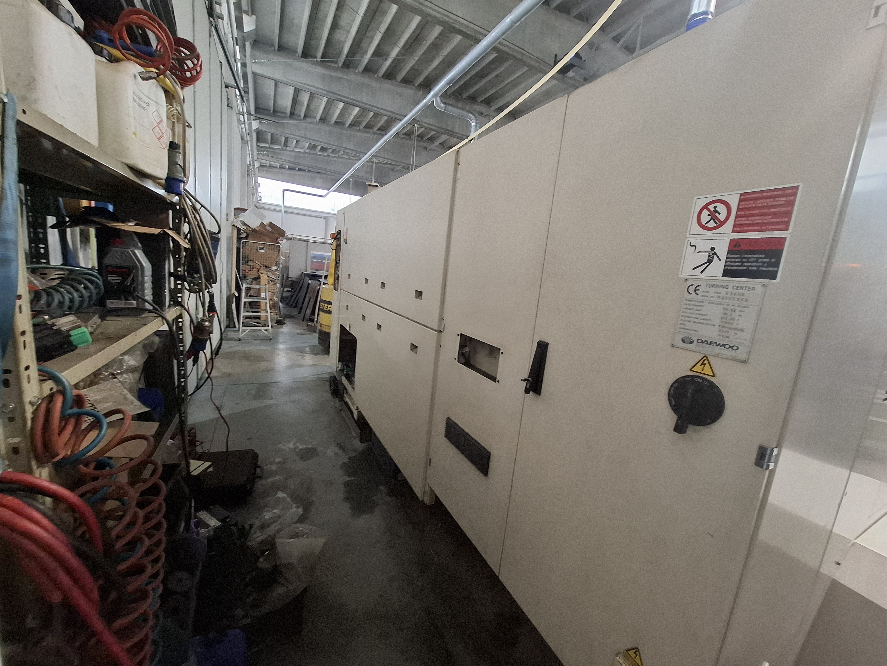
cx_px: 444
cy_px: 333
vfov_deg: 89.9
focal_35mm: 13
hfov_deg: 106.2
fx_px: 333
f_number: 2.2
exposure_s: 1/25
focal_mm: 1.74
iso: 200
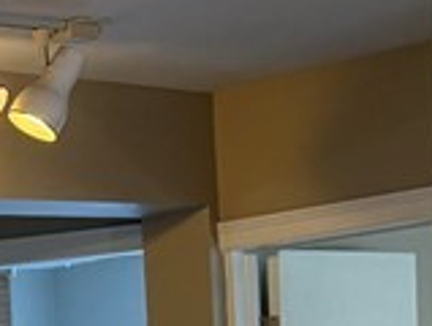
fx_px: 2089
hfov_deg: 10.5
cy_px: 777
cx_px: -533
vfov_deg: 8.2
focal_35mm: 167
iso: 125
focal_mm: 5.96
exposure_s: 1/60
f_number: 1.6
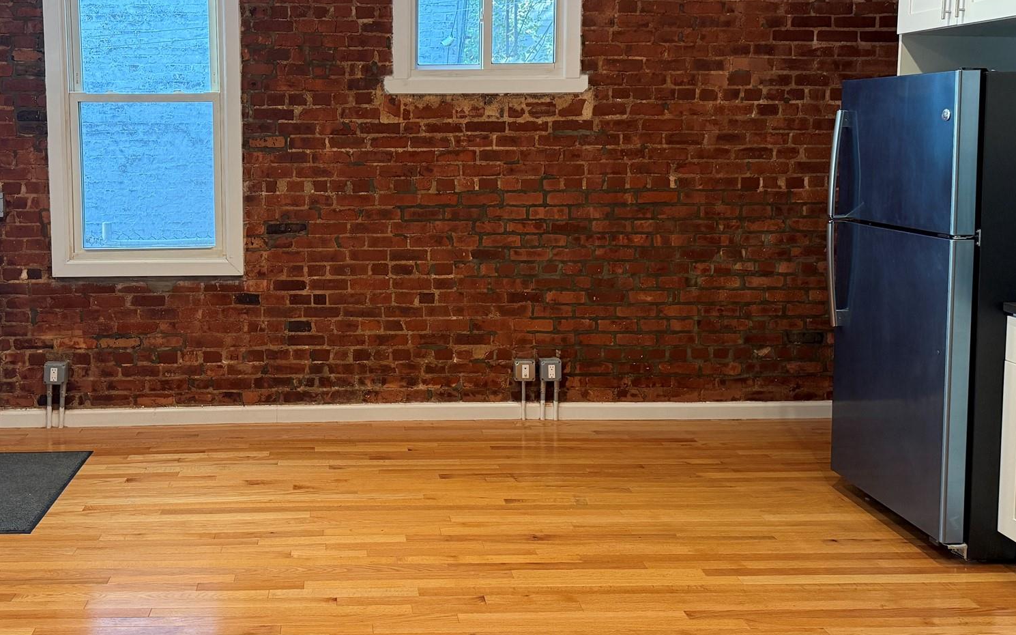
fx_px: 969
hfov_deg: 54.5
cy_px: 202
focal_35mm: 35
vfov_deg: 35.8
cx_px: 359
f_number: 1.78
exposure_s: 1/120
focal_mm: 6.76
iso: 400
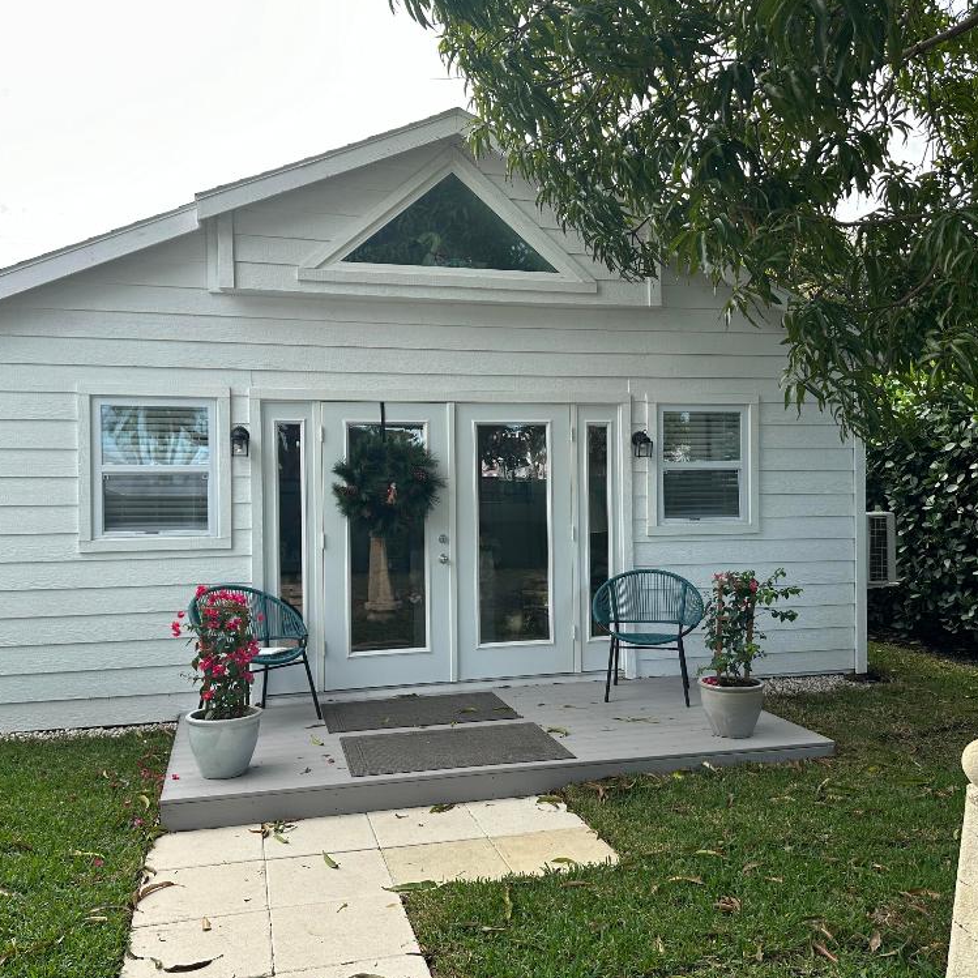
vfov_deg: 55.6
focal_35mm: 29
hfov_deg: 55.6
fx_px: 927
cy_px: 495
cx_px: 492
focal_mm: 6.86
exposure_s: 1/1095
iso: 80
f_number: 1.78
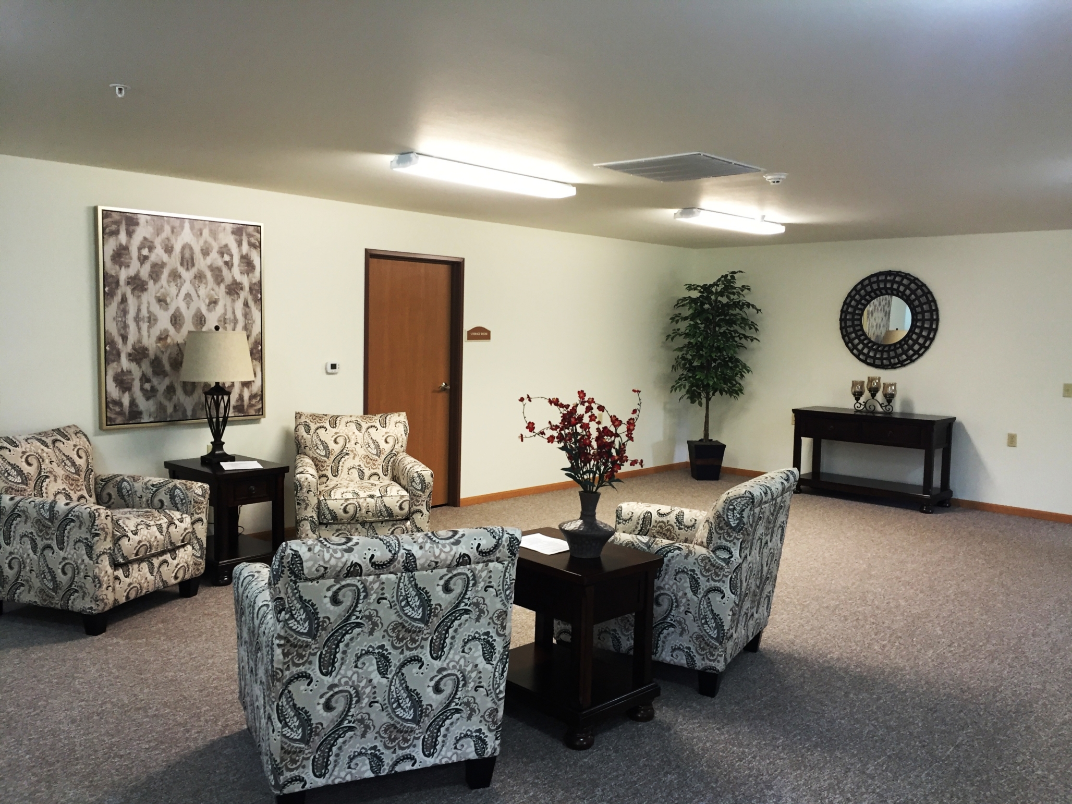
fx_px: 898
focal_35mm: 29
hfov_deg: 61.7
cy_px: 402
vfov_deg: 48.2
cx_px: 536
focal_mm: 4.15
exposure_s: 1/30
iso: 100
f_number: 2.2
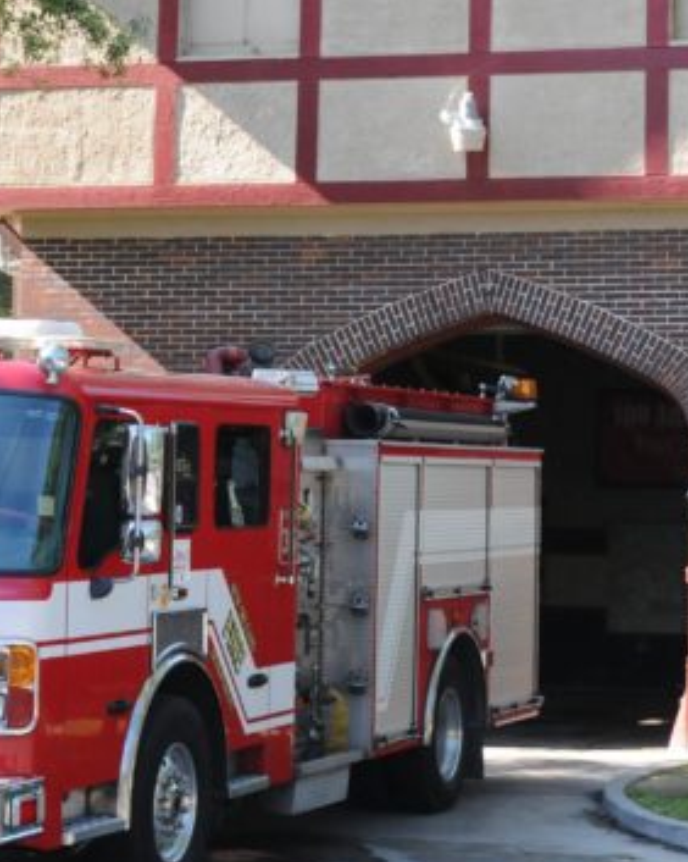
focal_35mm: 118
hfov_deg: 13.0
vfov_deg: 16.2
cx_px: 505
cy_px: 203
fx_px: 3015
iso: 1000
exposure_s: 1/200
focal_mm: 29
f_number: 5.6
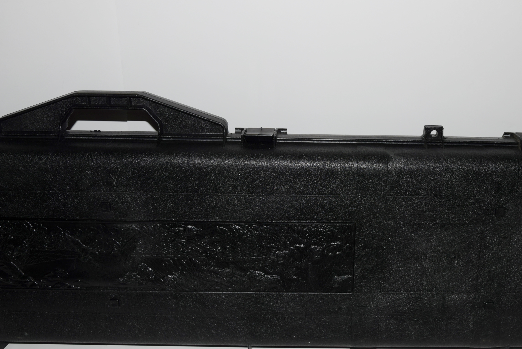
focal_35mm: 43
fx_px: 624
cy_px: 169
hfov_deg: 45.0
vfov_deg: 31.2
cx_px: 326
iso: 100
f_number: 8
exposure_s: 1/60
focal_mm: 22
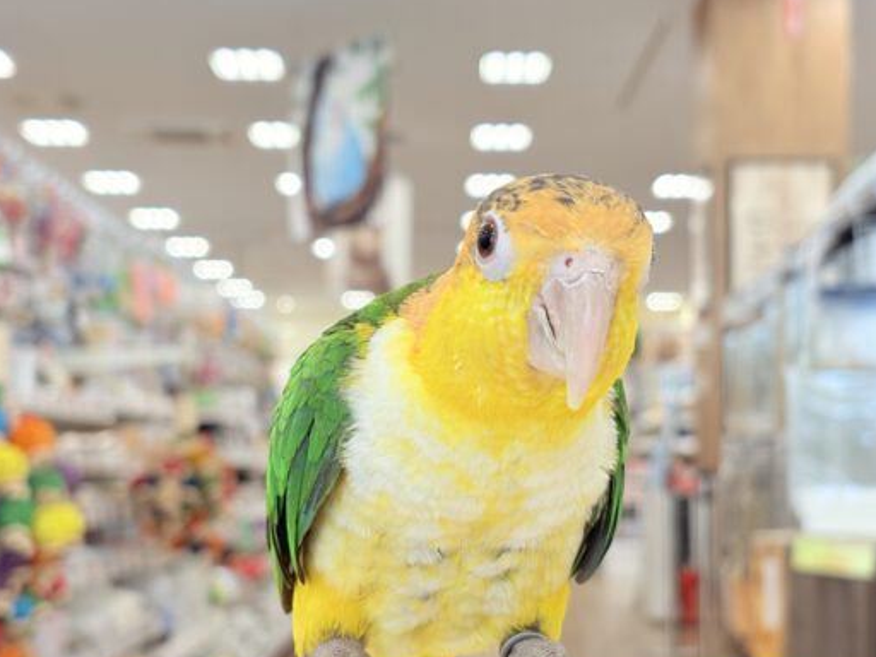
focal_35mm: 65
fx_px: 1645
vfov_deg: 22.6
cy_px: 347
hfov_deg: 29.8
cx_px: 482
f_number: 1.6
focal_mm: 5.96
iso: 64
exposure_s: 1/100
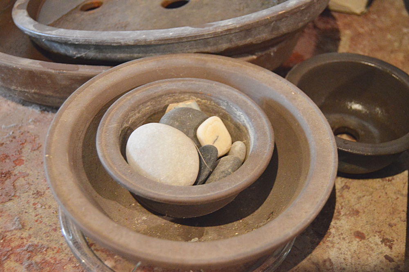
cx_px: 204
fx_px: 545
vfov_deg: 28.0
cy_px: 136
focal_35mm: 48
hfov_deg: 41.1
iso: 3200
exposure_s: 1/15
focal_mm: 32
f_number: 4.5
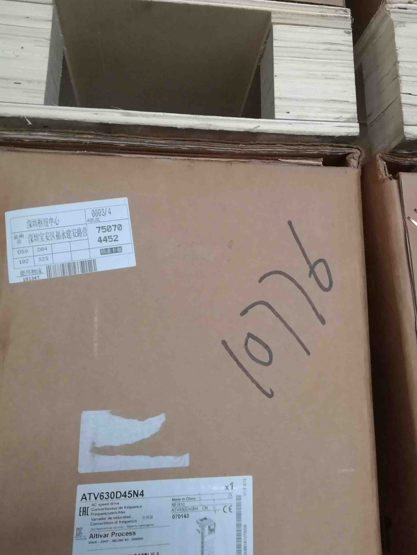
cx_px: 282
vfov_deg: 48.4
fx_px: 610
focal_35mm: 38
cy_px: 200
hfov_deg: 37.3
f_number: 2
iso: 500
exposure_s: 1/25
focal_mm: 4.04
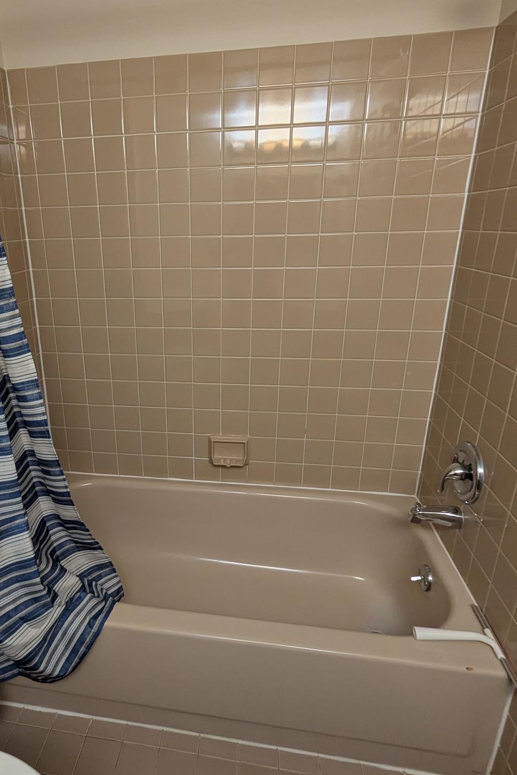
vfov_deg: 86.9
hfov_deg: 63.0
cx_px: 173
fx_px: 409
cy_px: 373
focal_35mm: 19
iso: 426
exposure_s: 1/60
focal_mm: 1.95
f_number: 2.2
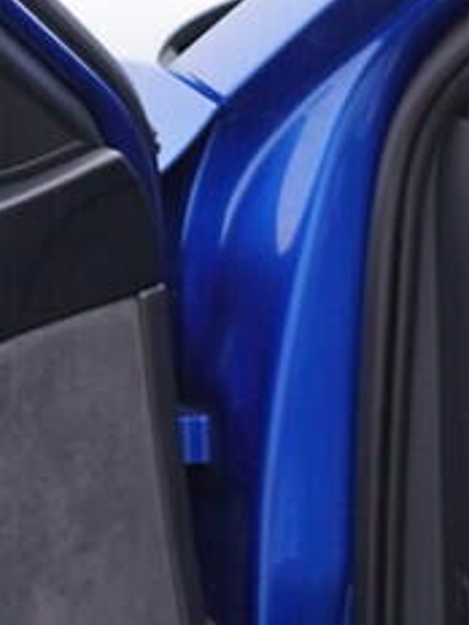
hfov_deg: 6.8
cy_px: 671
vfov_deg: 9.1
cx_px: 690
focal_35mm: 215
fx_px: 3884
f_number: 3.2
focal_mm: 24
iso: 125
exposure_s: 1/50
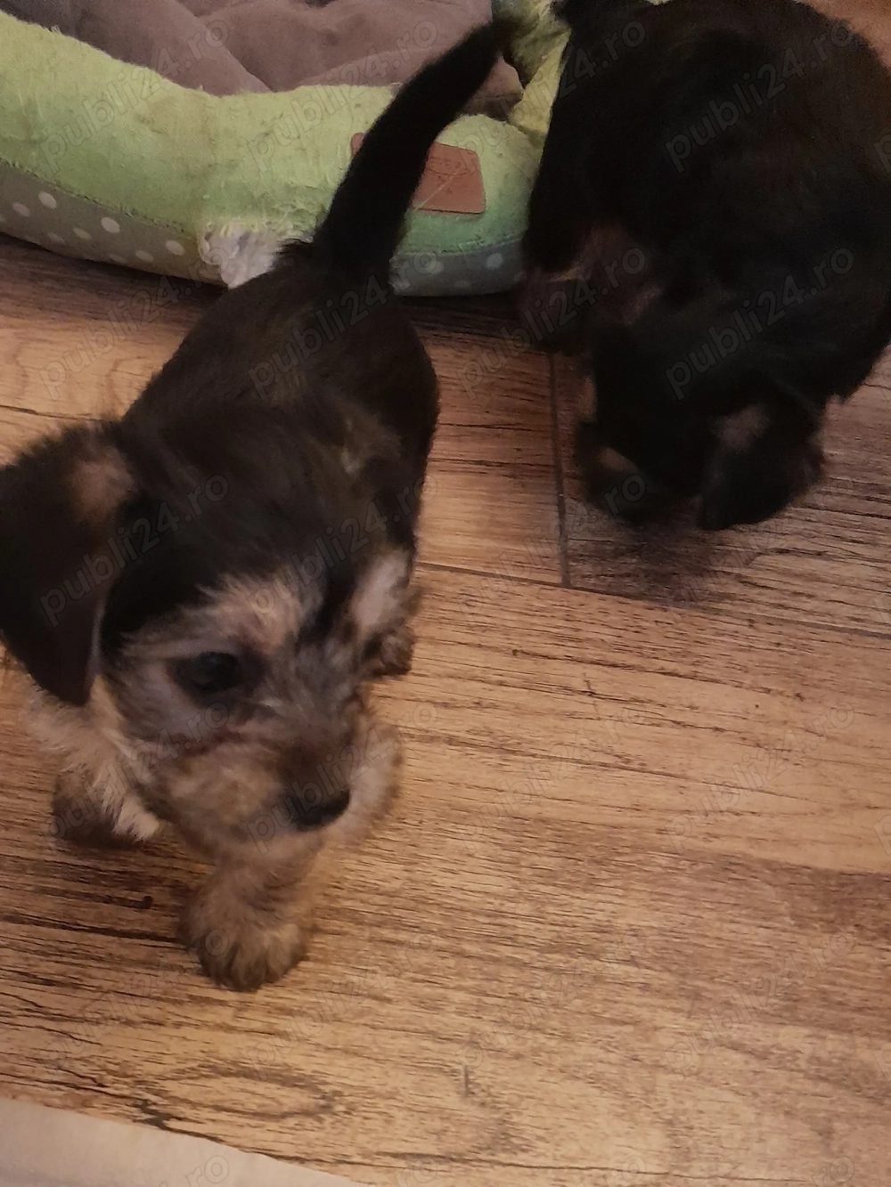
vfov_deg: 65.3
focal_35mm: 27
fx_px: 926
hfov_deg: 51.4
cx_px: 446
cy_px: 594
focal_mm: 4
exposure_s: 1/25
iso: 640
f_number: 1.8
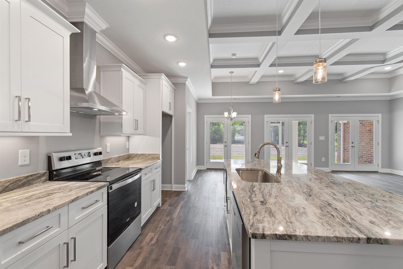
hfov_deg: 100.4
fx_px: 168
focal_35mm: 15
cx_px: 202
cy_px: 134
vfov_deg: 77.3
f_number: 4.5
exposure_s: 1/13
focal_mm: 10
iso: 100
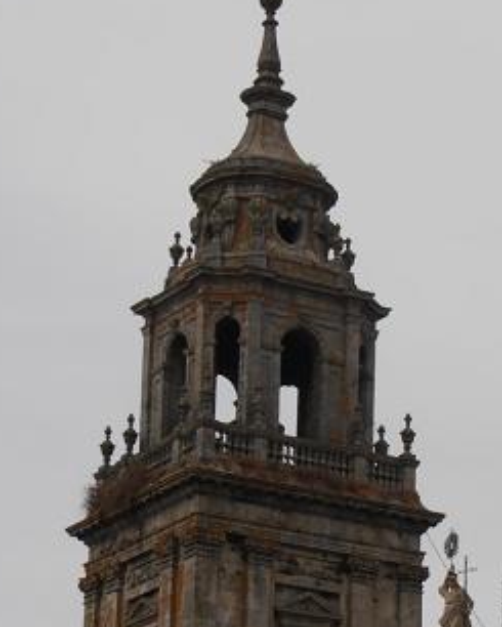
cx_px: 412
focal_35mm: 187
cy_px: 377
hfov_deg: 8.3
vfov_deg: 10.3
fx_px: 3471
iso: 80
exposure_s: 1/1000
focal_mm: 19.64
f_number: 5.5
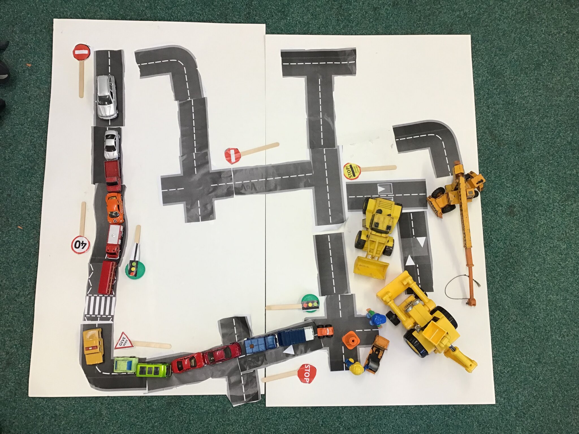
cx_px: 290
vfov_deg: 45.4
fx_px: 519
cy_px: 217
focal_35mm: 31
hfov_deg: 58.4
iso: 32
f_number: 2.4
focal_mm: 3.3
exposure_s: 1/33
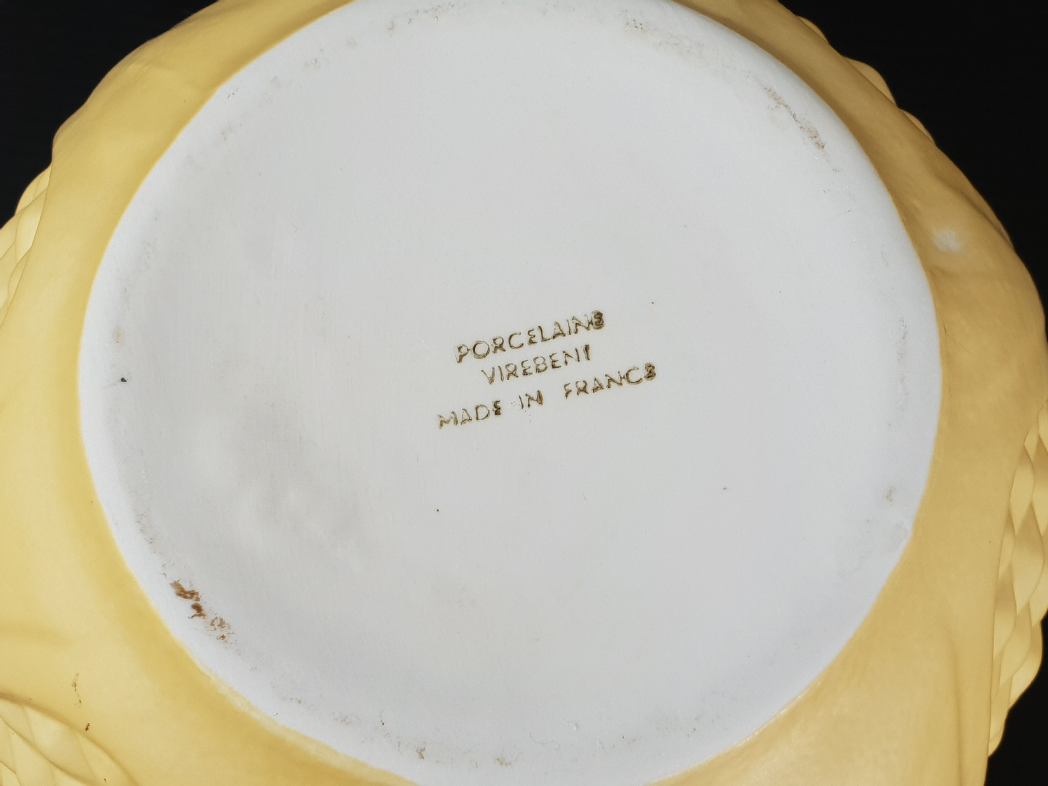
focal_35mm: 26
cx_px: 524
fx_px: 787
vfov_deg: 53.1
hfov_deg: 67.3
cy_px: 393
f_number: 2.4
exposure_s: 1/100
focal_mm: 4.3
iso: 50
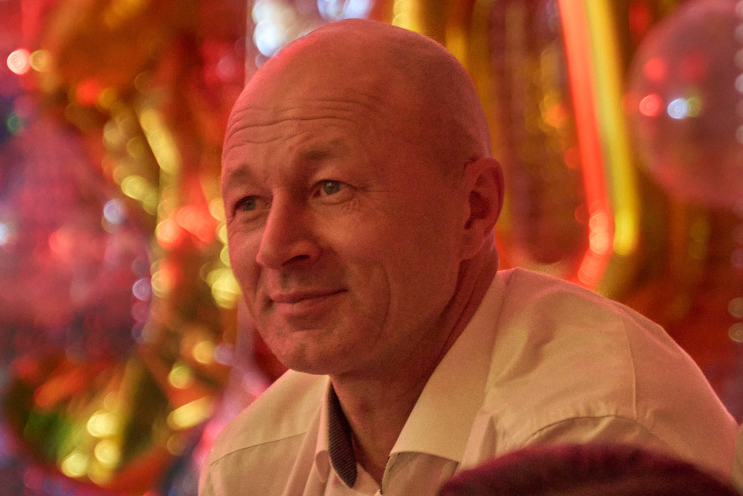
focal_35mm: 112
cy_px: 248
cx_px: 372
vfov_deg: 12.2
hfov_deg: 18.2
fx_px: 2322
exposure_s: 1/200
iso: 1250
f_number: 2.8
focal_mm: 75
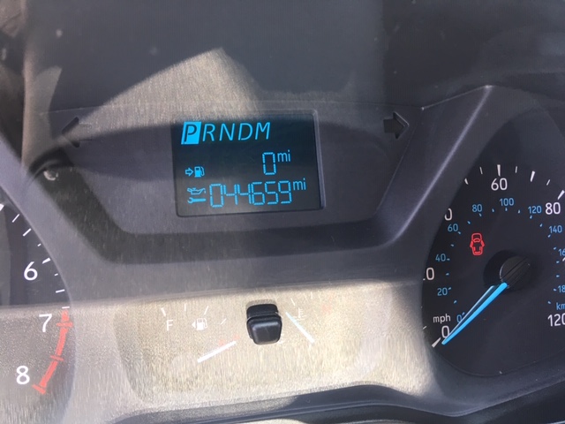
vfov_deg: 48.2
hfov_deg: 61.7
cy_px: 212
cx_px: 282
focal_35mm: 29
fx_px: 473
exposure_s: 1/30
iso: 25
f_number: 2.2
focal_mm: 4.15
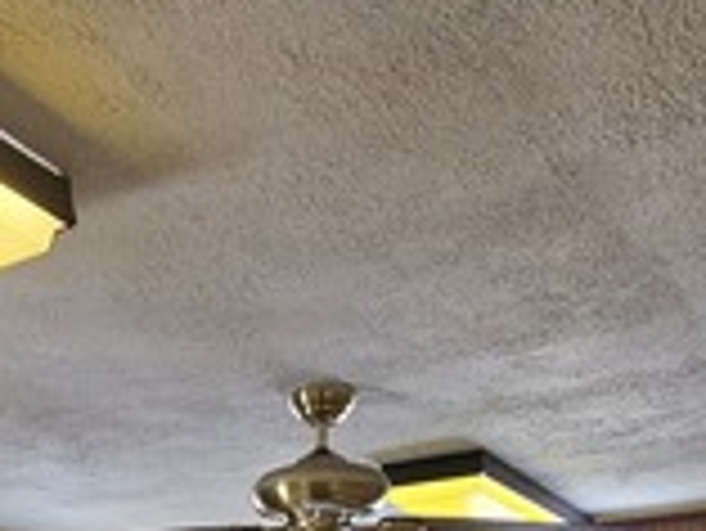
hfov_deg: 34.2
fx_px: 1082
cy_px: 945
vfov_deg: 20.2
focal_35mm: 53
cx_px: 72
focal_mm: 2.2
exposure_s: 1/60
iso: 400
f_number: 2.2
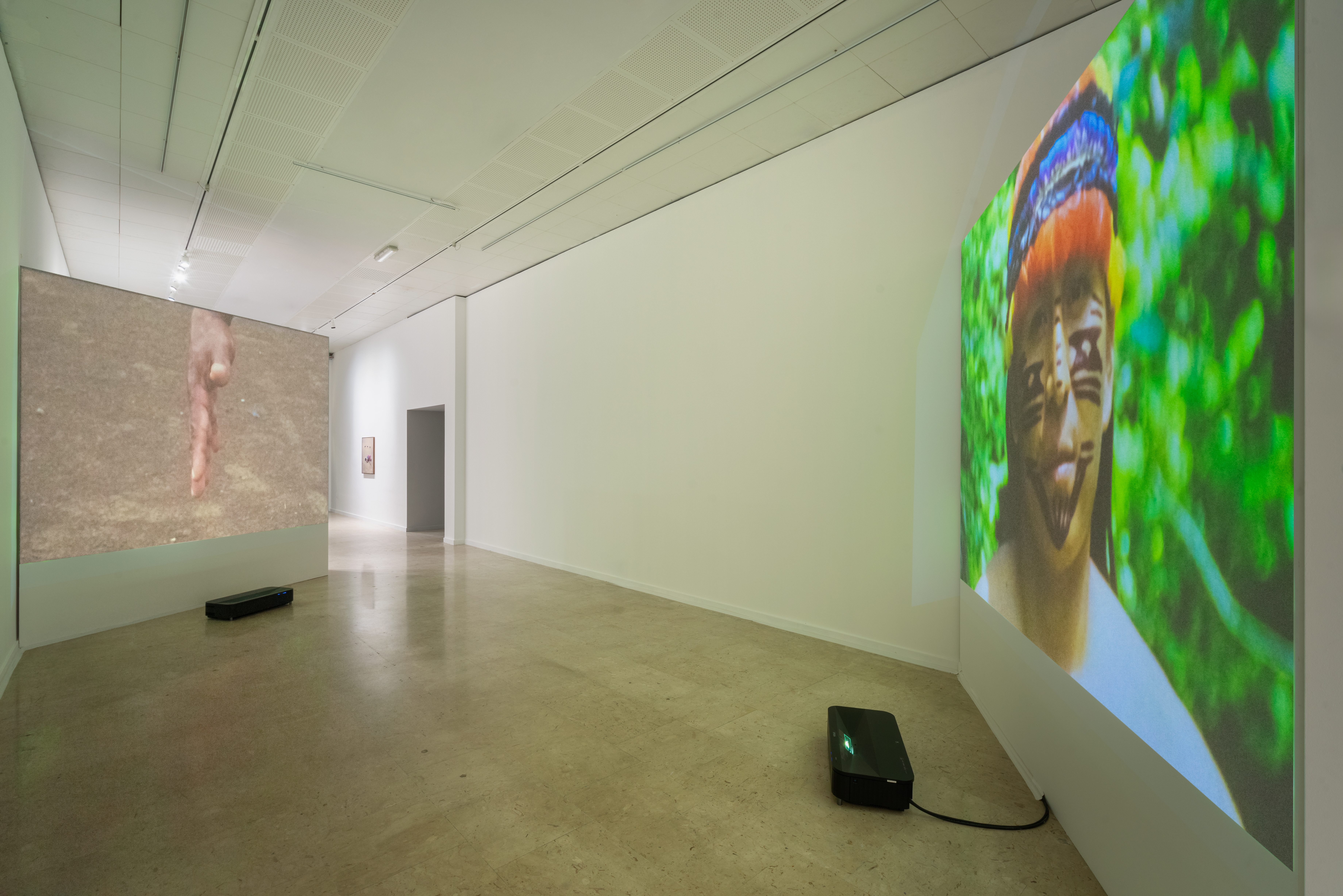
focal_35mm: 16
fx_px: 597
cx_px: 672
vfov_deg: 73.8
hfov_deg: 96.7
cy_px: 448
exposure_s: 2.5
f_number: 14
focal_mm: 16
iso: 200
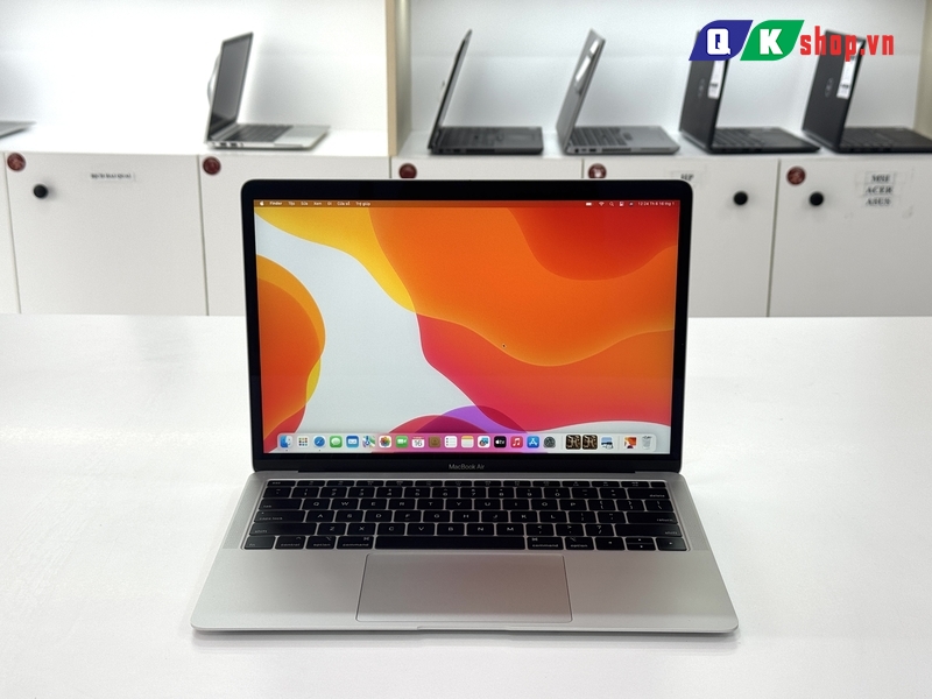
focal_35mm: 48
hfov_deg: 39.7
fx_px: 1292
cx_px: 466
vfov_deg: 30.3
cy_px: 350
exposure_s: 1/174
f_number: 1.78
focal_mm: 6.76
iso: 50
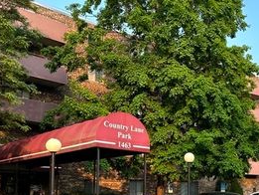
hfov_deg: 39.5
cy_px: 154
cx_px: 209
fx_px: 344
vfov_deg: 30.8
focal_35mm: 46
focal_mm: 6.86
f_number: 1.78
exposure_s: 1/527
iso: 80
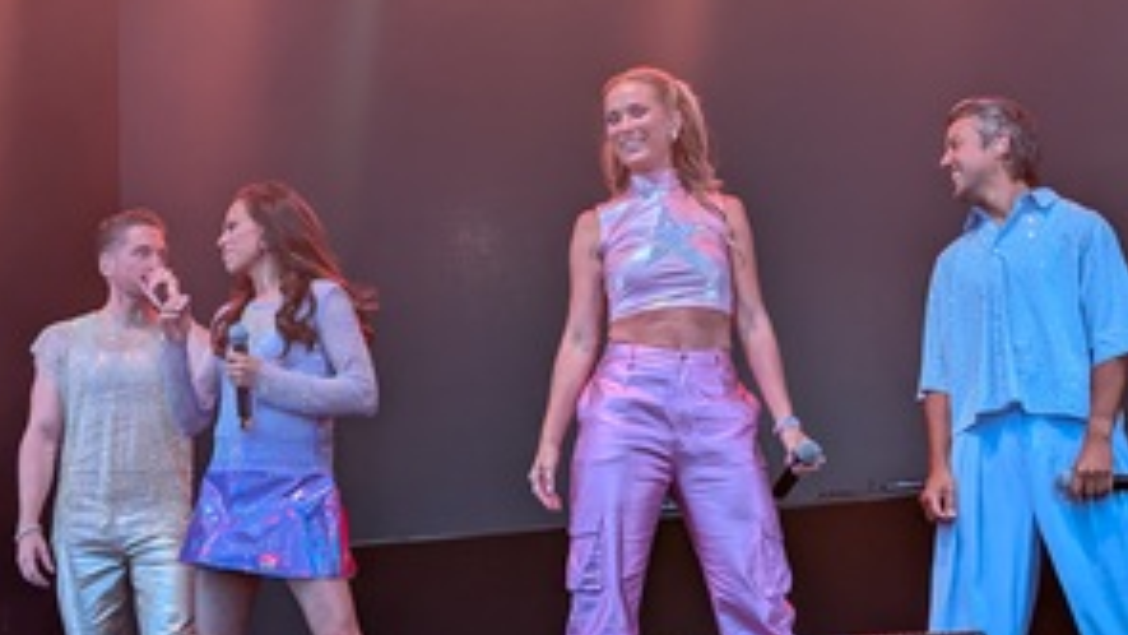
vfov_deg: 17.0
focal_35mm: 71
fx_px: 2124
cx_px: 556
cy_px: 325
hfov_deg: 29.7
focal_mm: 6.81
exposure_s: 1/400
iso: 237
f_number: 1.85
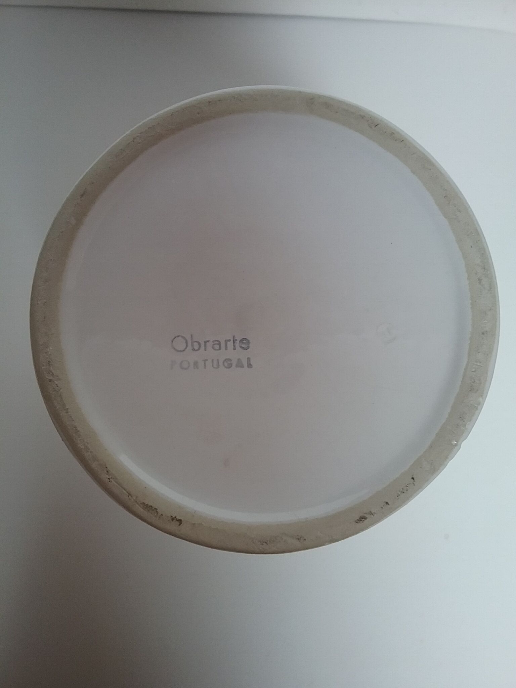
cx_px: 258
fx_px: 616
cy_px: 344
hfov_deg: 45.4
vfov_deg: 58.4
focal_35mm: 31
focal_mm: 3.3
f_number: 2.2
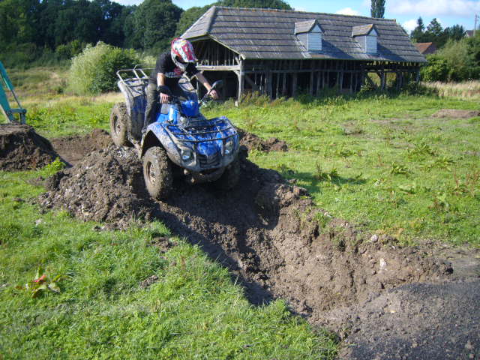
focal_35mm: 35
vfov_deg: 40.7
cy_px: 180
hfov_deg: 52.6
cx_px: 240
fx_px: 485
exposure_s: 1/125
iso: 80
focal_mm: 7.4
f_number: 7.1
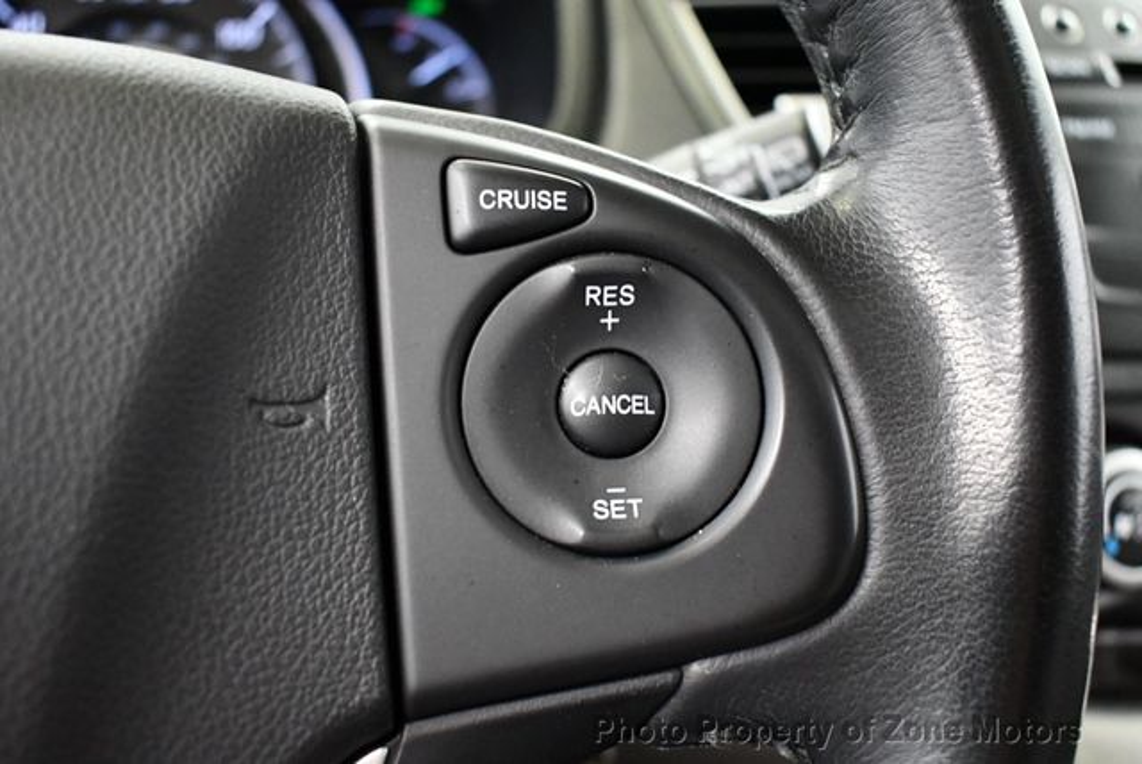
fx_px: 1143
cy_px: 382
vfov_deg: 36.9
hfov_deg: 53.1
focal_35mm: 36
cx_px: 571
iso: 3600
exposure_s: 1/60
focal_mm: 18
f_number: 3.5
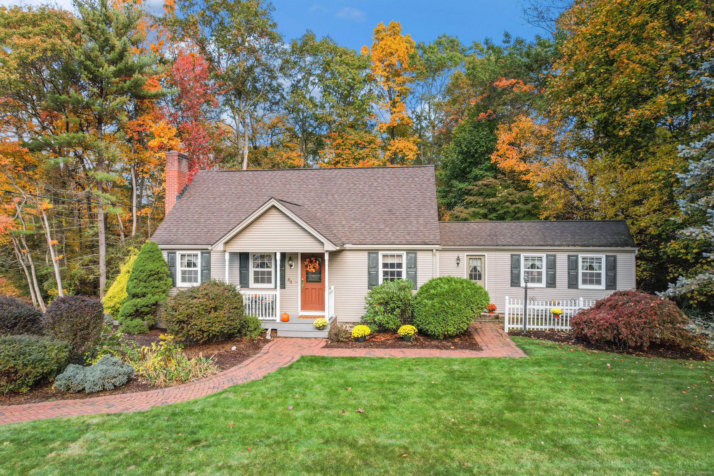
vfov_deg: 57.2
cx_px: 357
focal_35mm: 22
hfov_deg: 78.6
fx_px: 436
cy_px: 238
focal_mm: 8.38
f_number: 2.8
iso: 200
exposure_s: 1/500
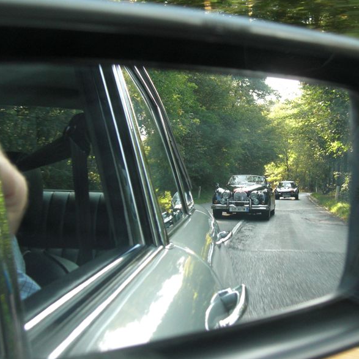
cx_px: 222
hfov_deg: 35.9
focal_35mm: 47
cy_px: 183
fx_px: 551
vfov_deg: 36.1
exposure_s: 1/80
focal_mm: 6.9
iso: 200
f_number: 3
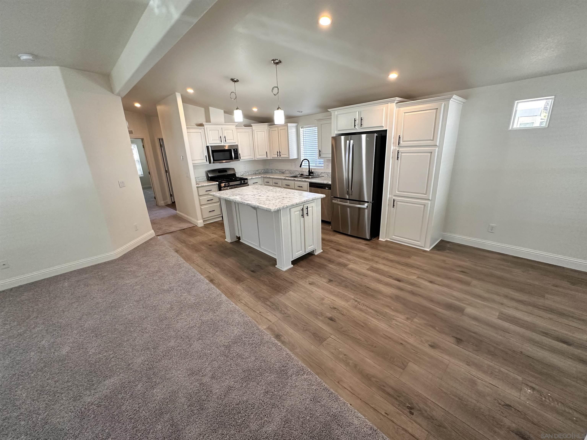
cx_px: 294
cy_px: 220
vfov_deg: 85.7
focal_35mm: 14
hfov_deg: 102.1
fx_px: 237
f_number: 2.2
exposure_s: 1/120
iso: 320
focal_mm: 2.22
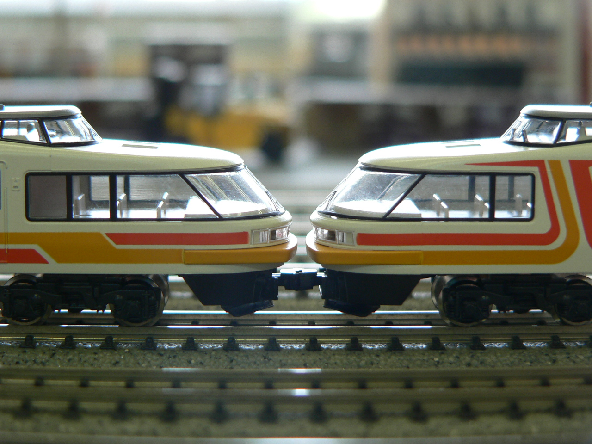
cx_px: 296
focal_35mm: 82
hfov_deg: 23.8
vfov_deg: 18.0
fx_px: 1402
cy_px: 222
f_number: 2.8
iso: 100
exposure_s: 1/30
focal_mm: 13.7
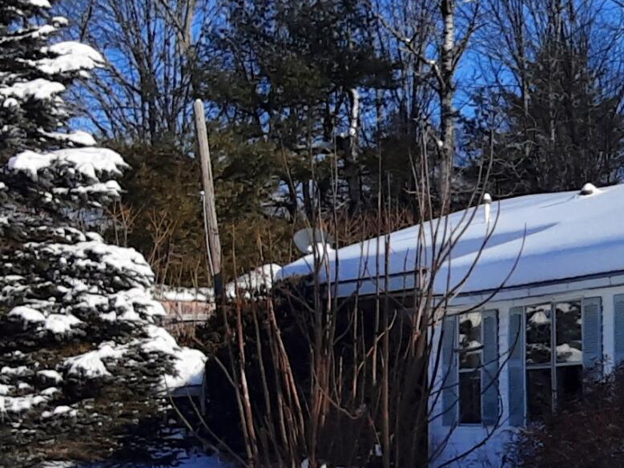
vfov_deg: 14.2
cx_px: 882
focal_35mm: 104
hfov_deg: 17.4
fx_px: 1874
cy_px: 288
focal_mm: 2.91
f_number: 1.9
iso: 40
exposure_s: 1/2336
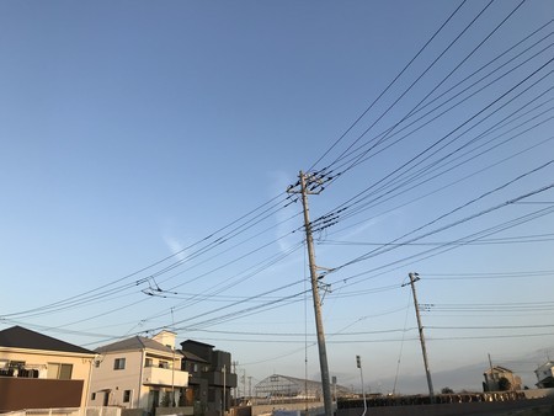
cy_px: 208
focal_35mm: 28
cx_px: 277
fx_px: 448
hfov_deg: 63.4
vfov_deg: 49.8
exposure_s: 1/1041
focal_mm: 3.99
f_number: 1.8
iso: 20
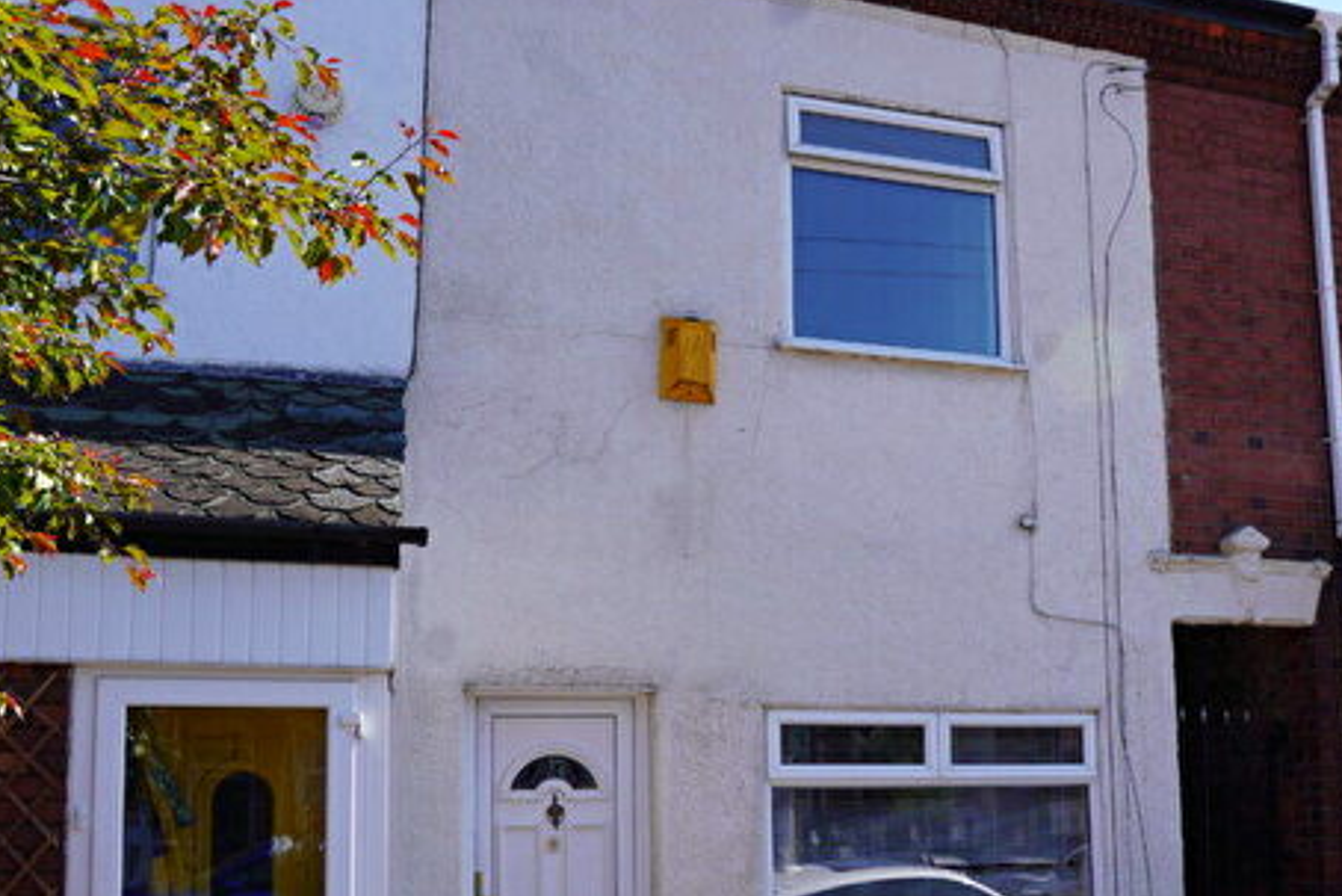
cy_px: 649
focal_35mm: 37
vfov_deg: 35.3
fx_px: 1380
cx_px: 881
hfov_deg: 51.0
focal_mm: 16
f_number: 9
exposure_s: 1/125
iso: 100
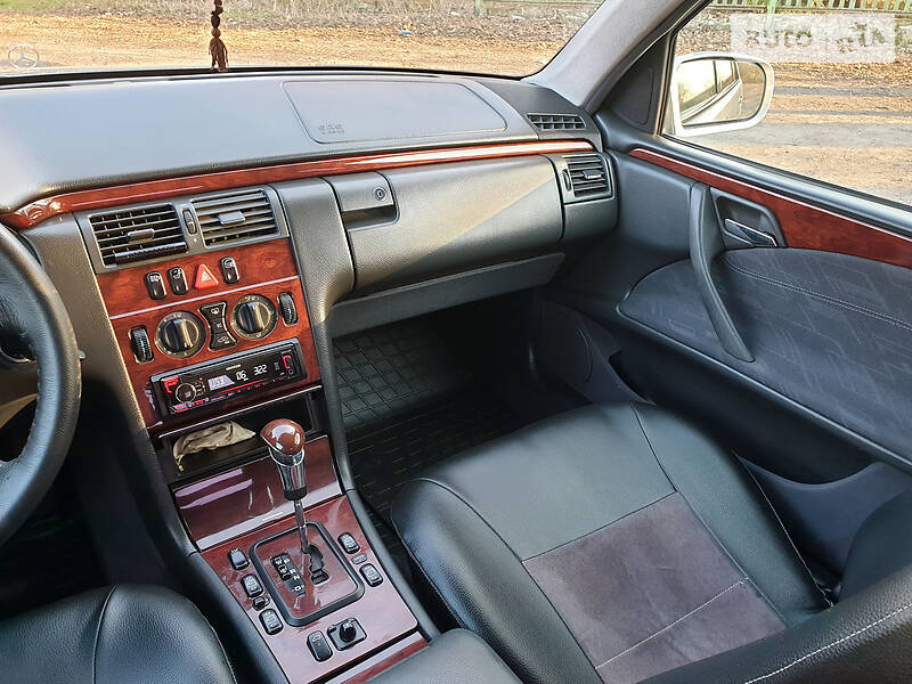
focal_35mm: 26
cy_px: 342
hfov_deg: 67.3
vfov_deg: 53.1
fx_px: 685
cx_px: 456
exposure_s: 1/41
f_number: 2.4
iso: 160
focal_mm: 4.3
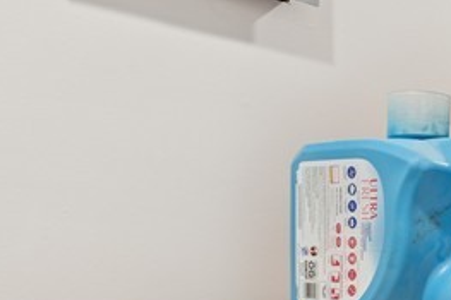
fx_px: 814
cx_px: 559
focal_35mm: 65
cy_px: 237
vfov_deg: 20.7
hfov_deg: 26.9
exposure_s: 1/6
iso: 320
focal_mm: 19
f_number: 8
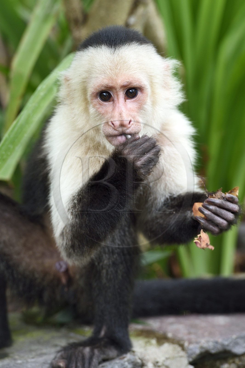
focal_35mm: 200
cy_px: 184
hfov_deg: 6.9
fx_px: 2042
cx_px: 122
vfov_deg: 10.3
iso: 800
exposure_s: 1/200
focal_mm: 200
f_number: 7.1
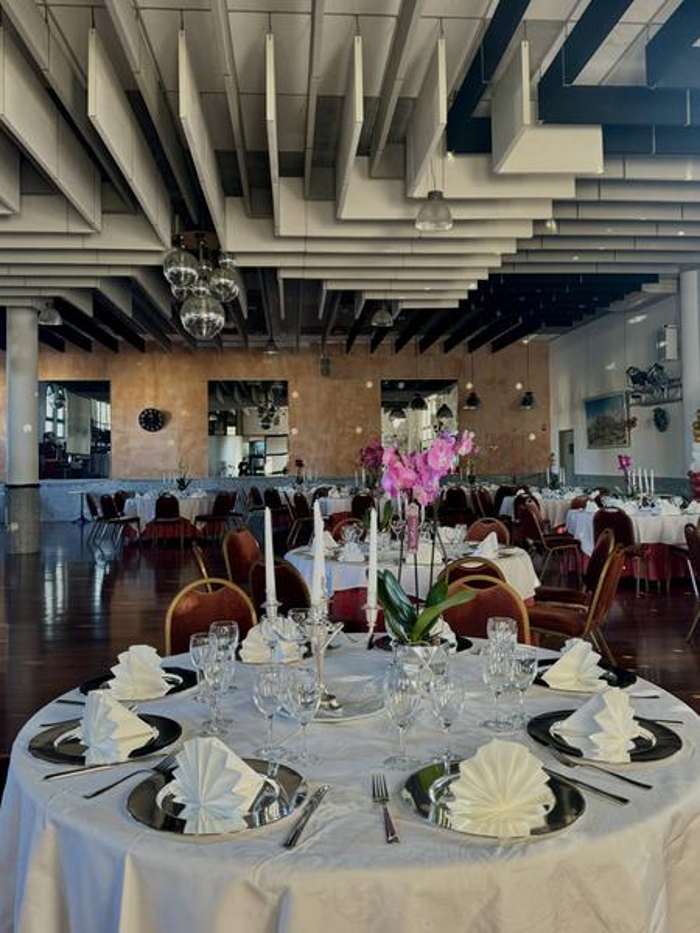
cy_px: 466
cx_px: 350
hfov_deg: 56.8
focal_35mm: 24
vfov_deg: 71.6
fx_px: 647
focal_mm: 6.76
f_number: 1.78
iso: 200
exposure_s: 1/93
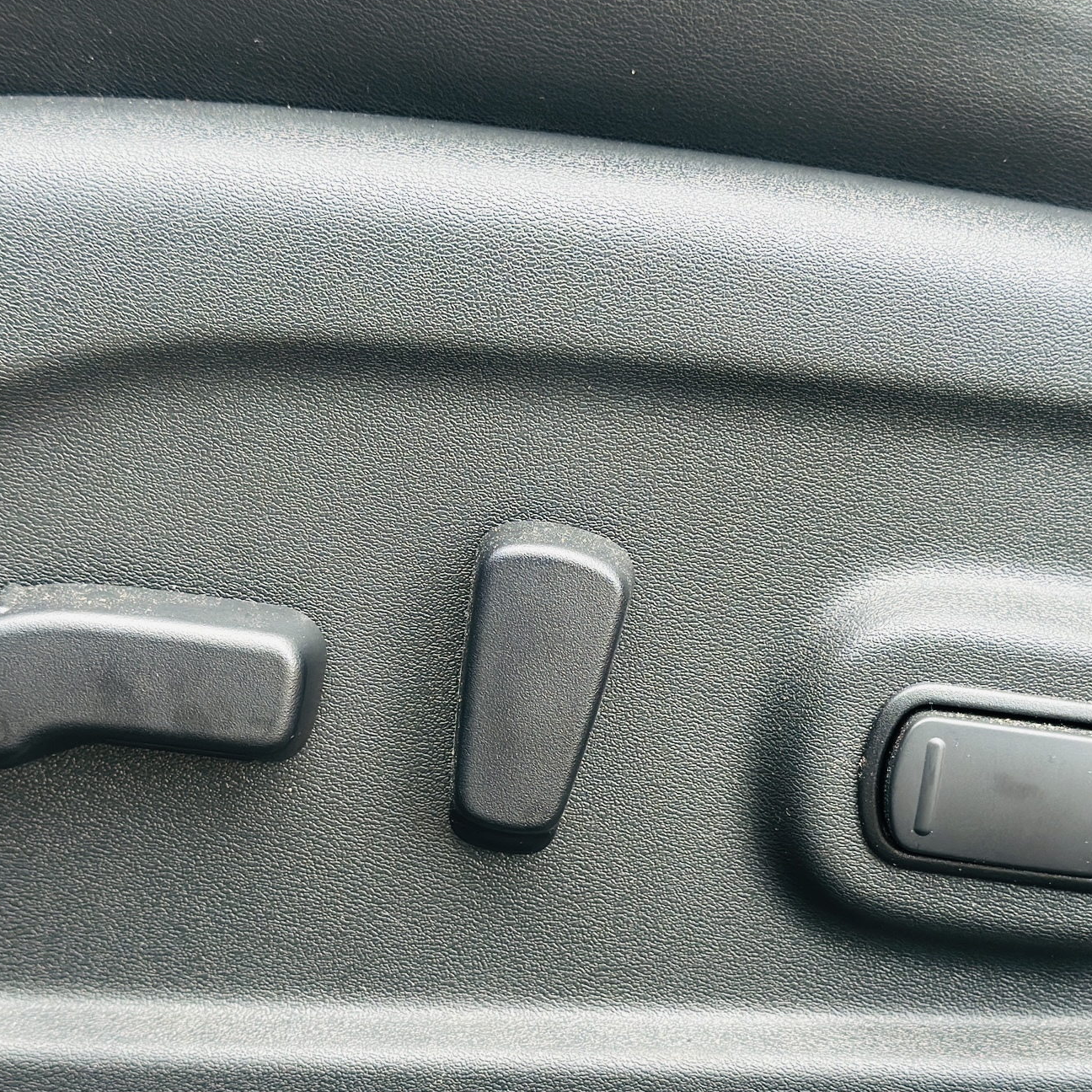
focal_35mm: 66
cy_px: 631
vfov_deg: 26.1
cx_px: 575
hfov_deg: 26.1
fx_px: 2356
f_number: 1.78
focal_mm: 6.86
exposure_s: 1/90
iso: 125
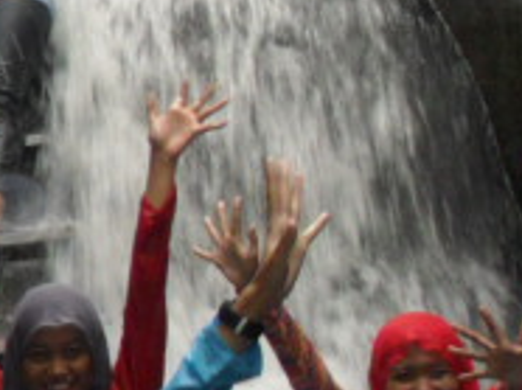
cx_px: -42
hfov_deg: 13.0
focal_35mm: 149
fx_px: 2244
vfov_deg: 9.9
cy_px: 79
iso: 100
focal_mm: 4.9
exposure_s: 1/45
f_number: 3.5
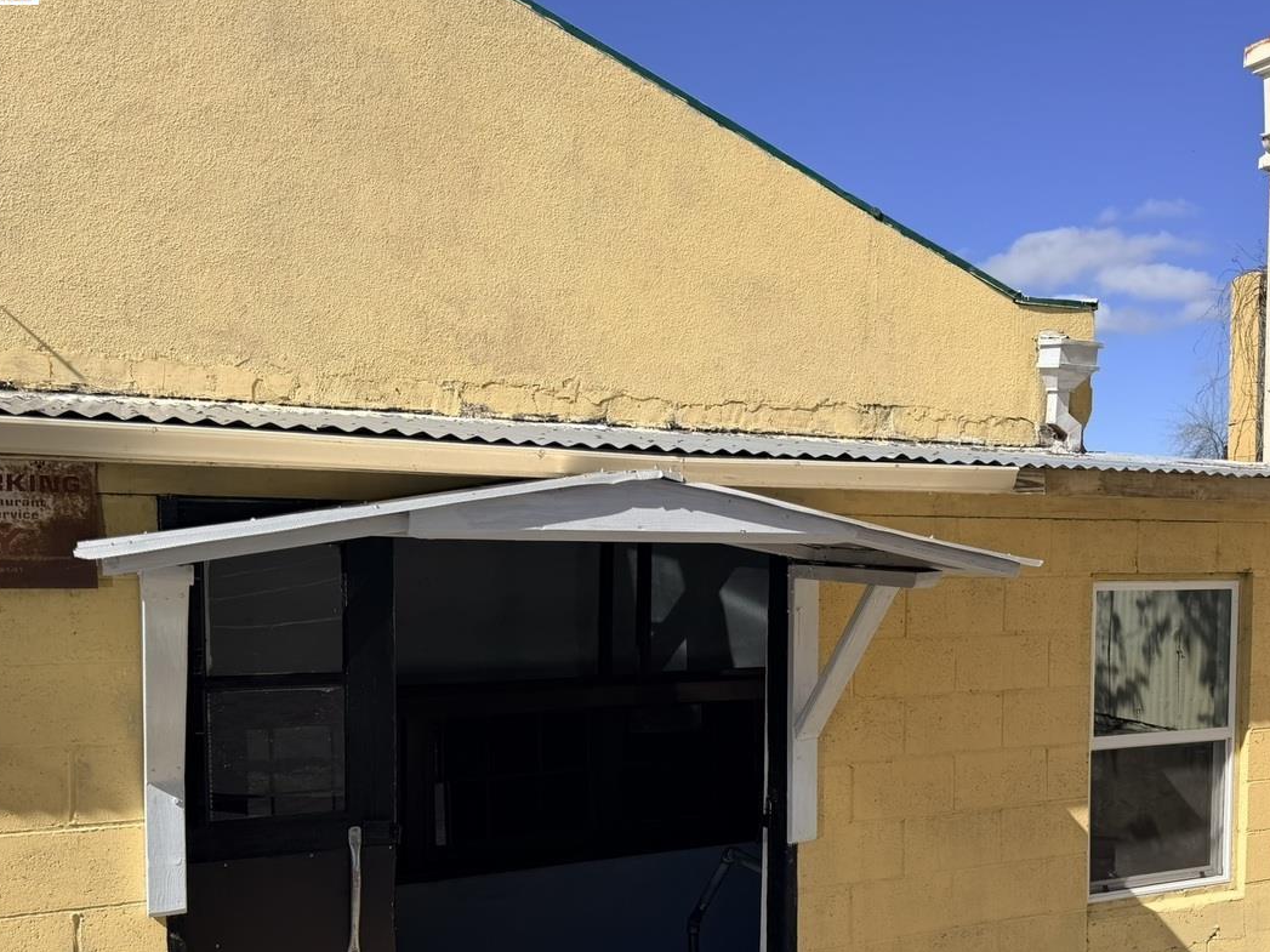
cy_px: 621
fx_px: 1211
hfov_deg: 55.0
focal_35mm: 33
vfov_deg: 42.5
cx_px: 758
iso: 80
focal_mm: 6.76
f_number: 1.78
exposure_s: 1/5714
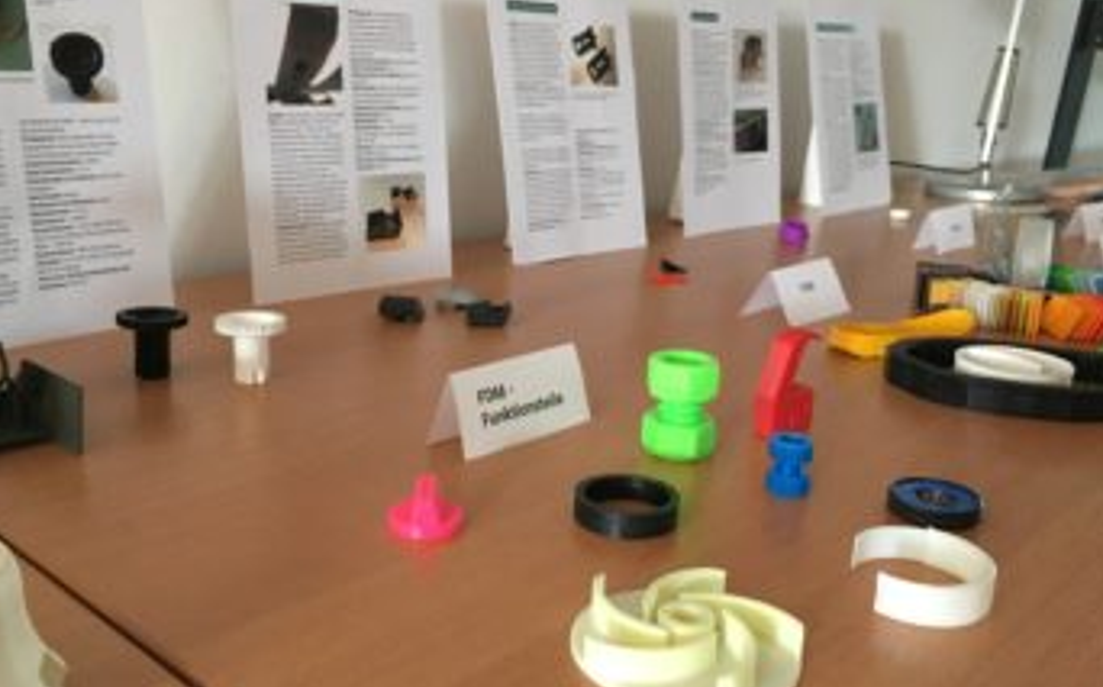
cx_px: 529
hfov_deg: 54.0
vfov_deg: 35.2
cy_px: 319
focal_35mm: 36
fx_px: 1081
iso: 250
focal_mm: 4.15
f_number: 2.2
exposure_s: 1/33
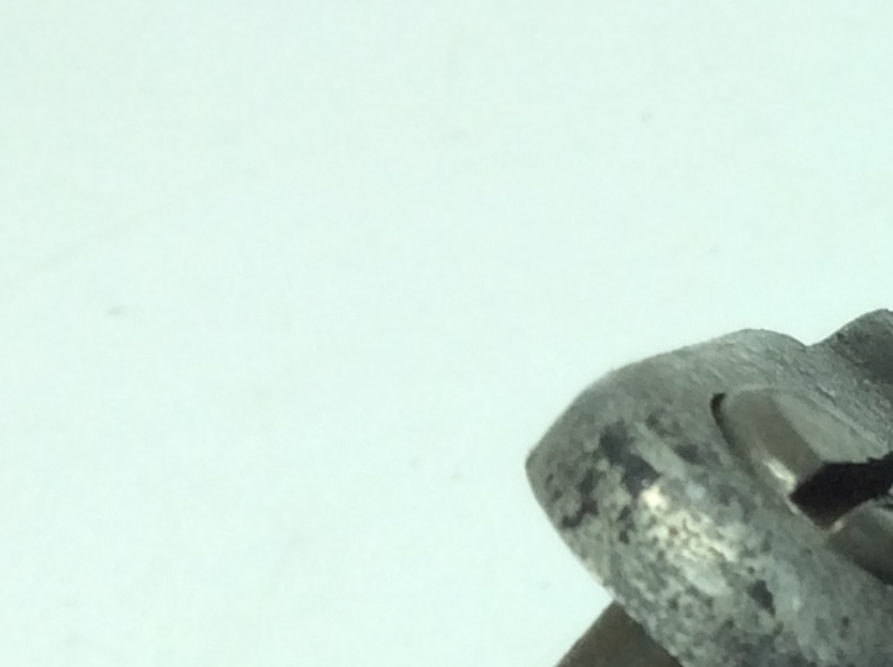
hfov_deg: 12.9
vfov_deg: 10.6
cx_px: 1697
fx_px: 3504
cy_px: 862
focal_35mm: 136
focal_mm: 3.3
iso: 32
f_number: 2.4
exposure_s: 1/268
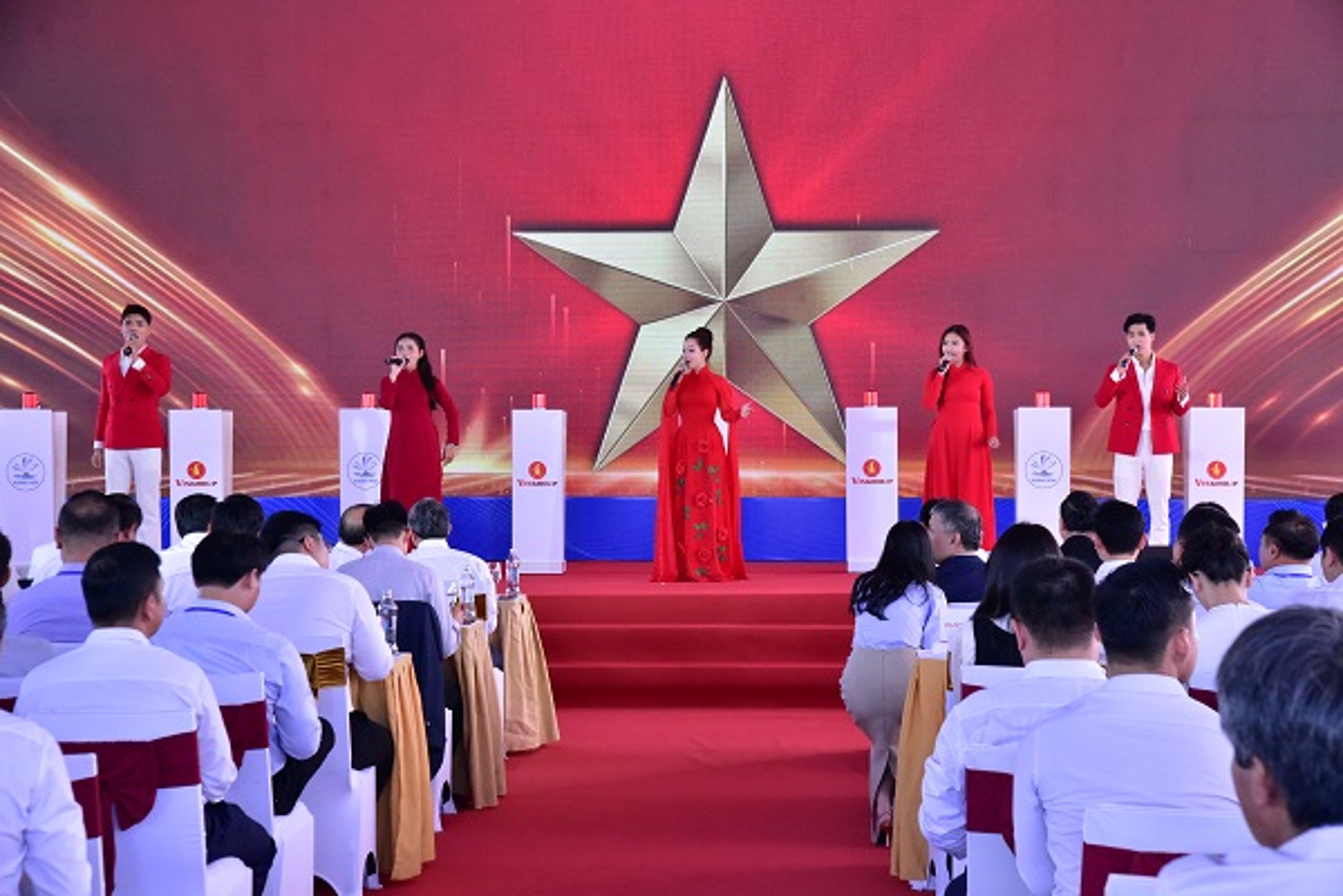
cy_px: 448
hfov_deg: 27.0
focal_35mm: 75
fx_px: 2798
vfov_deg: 18.2
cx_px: 672
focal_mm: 75
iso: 3200
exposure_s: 1/500
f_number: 10
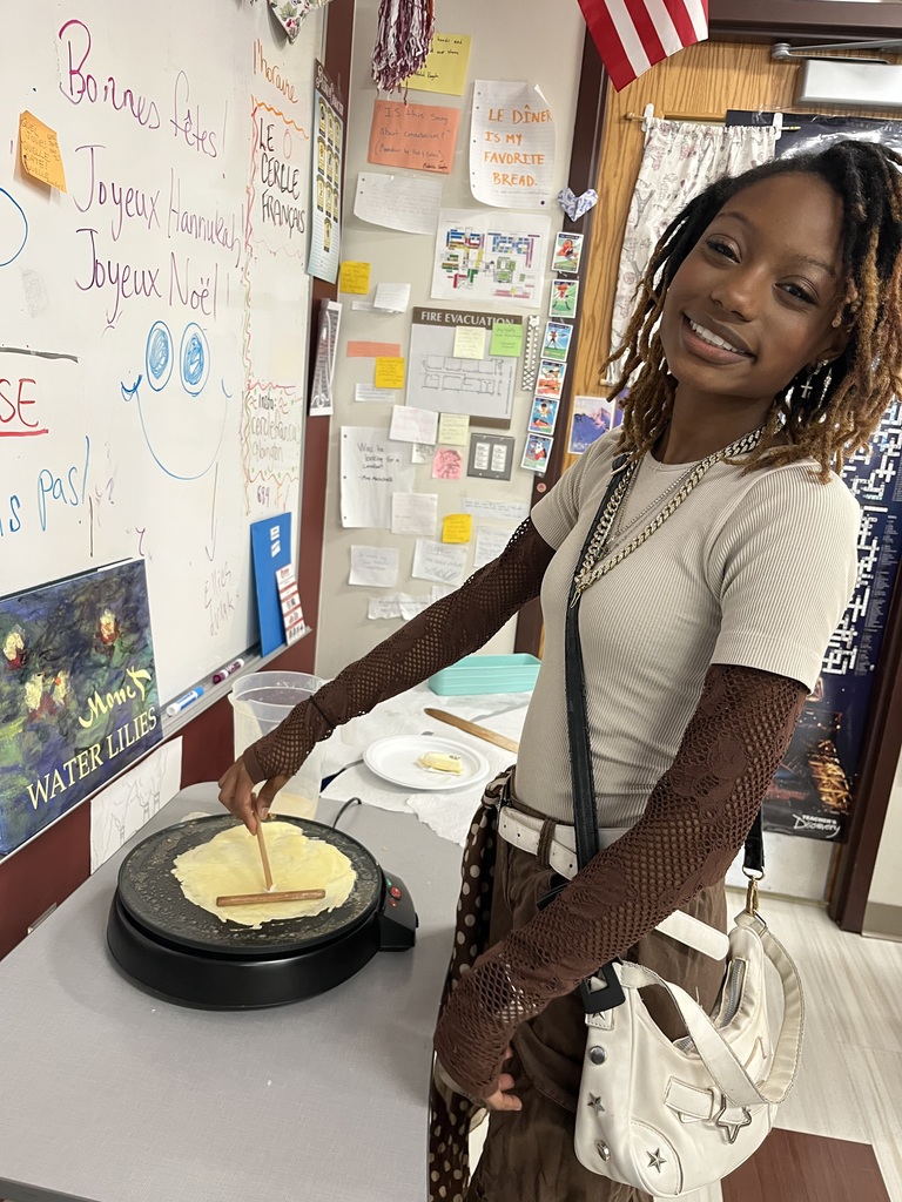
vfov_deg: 67.3
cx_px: 451
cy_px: 601
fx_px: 903
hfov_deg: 53.1
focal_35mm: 26
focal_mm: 5.1
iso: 160
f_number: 1.6
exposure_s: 1/60
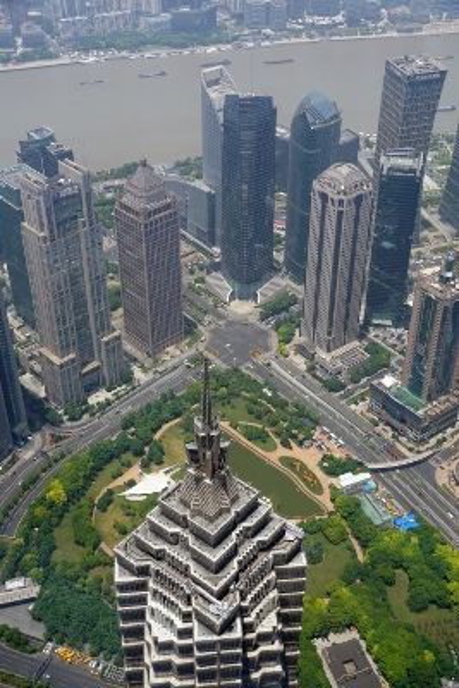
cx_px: 230
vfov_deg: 43.6
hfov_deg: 29.9
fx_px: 860
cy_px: 344
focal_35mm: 45
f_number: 10
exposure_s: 1/125
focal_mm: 30
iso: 100
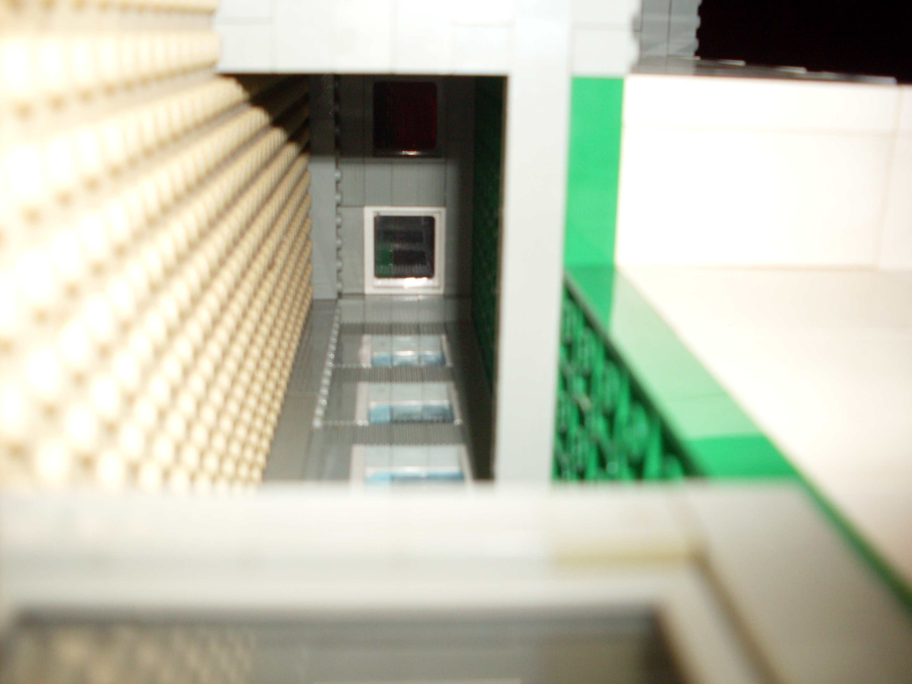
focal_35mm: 38
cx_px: 456
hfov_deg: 49.0
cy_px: 342
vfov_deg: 37.7
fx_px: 1001
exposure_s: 1/45
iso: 100
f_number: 2.8
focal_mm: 6.3
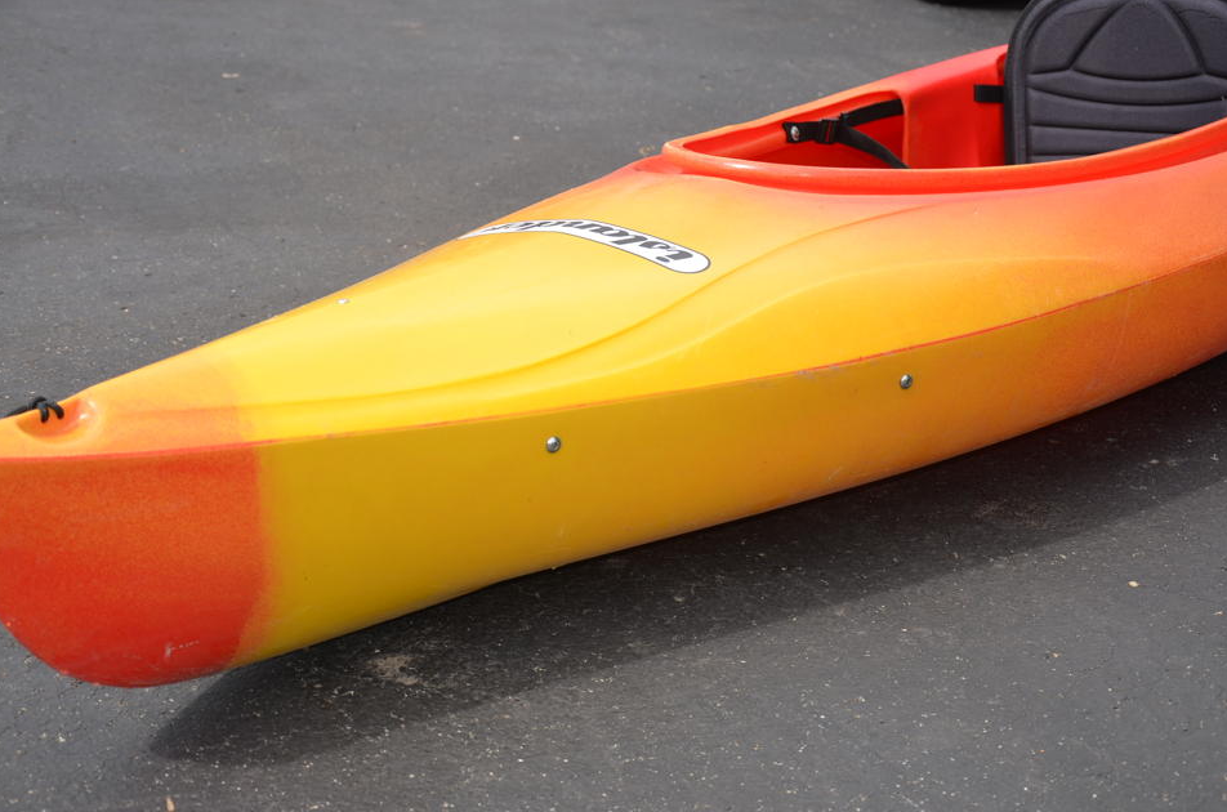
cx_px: 638
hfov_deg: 32.0
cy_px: 414
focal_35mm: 63
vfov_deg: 21.5
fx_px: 2142
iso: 100
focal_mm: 40
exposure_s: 1/250
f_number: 4.5
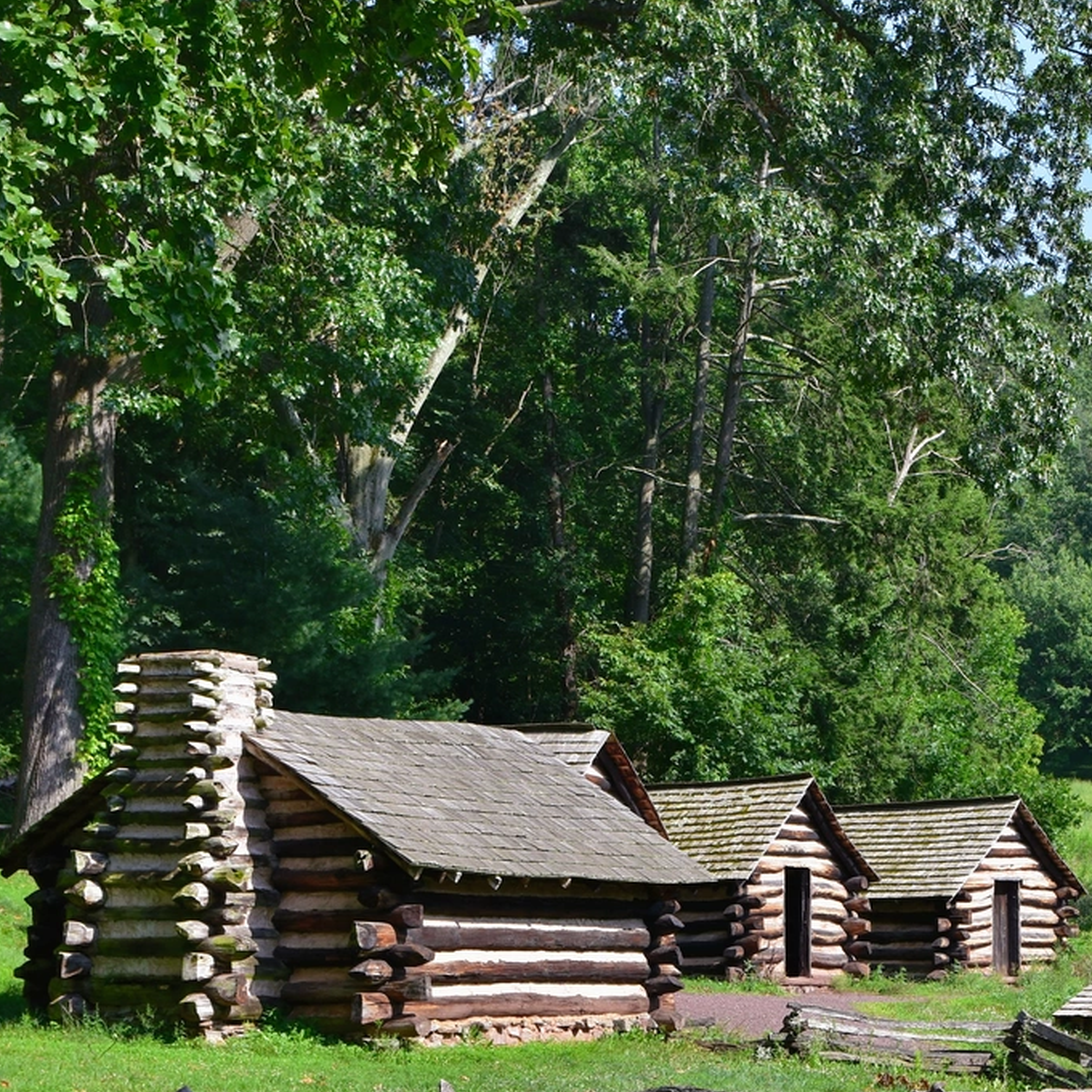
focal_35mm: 94
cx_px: 1060
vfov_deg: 18.5
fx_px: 3355
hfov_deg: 18.1
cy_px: 659
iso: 100
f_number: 7.1
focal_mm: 31
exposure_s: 1/200
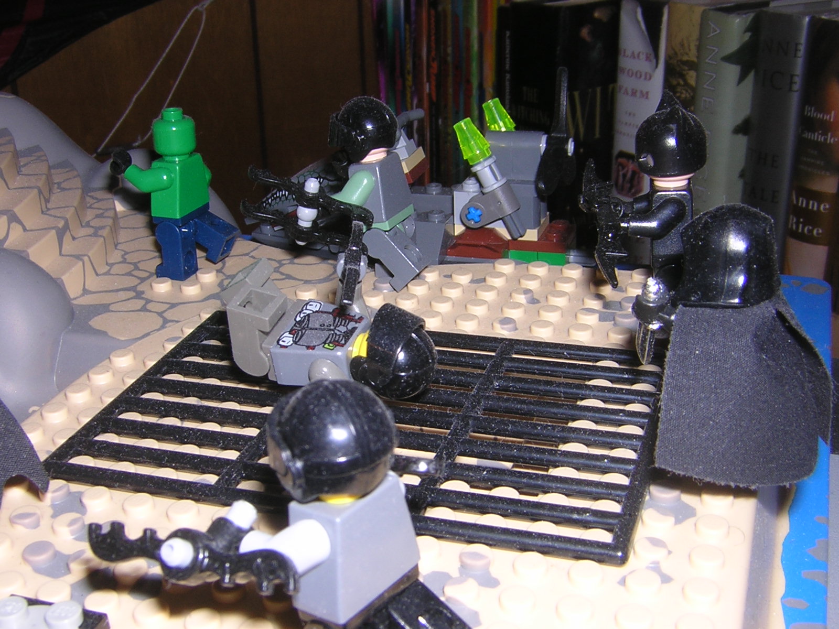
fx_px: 1139
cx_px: 420
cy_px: 314
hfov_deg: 40.4
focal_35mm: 47
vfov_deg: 30.9
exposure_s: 1/60.1
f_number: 5.8
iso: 100
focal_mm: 6.1
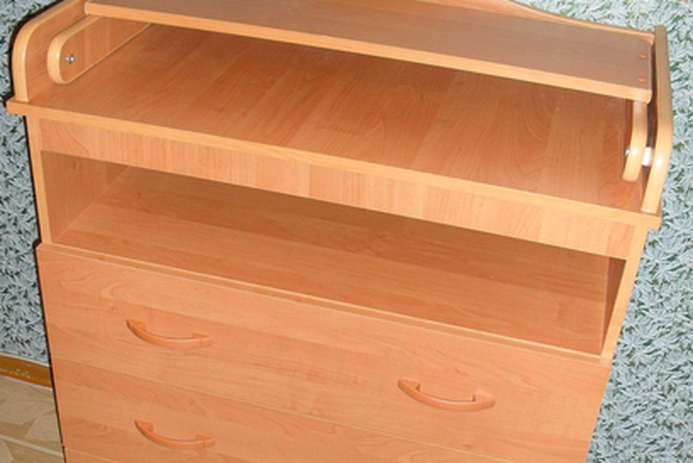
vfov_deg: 27.4
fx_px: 944
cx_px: 345
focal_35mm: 49
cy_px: 314
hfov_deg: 40.3
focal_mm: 6.3
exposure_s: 1/45
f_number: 3.2
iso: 200
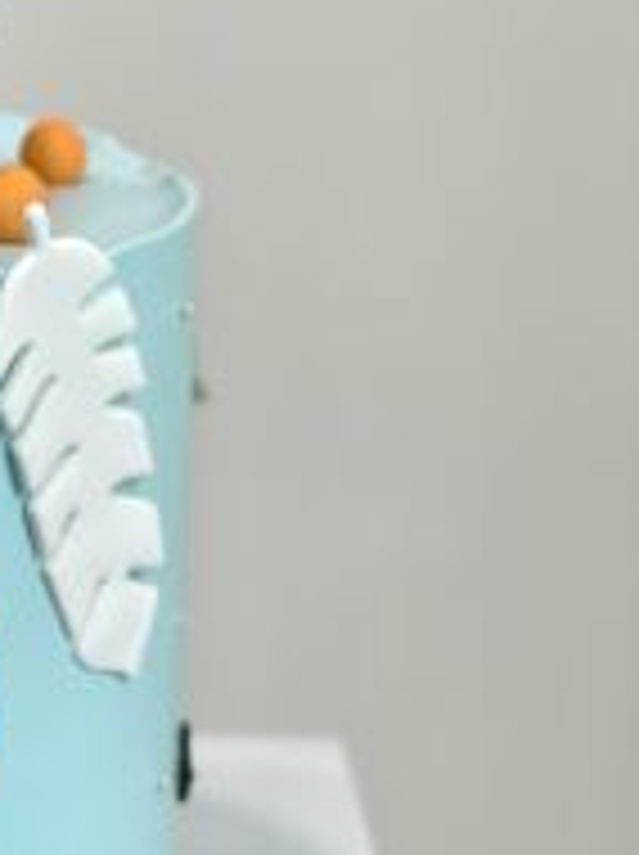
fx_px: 4440
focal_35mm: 180
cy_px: 344
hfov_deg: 8.1
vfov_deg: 11.0
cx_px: -238
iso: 80
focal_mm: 7.5
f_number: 2.2
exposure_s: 1/100
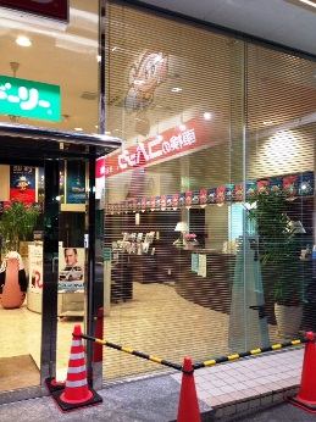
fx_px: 402
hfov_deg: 42.9
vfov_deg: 55.4
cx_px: 158
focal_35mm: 33
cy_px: 211
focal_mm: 4.13
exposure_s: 1/20
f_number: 2.4
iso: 125
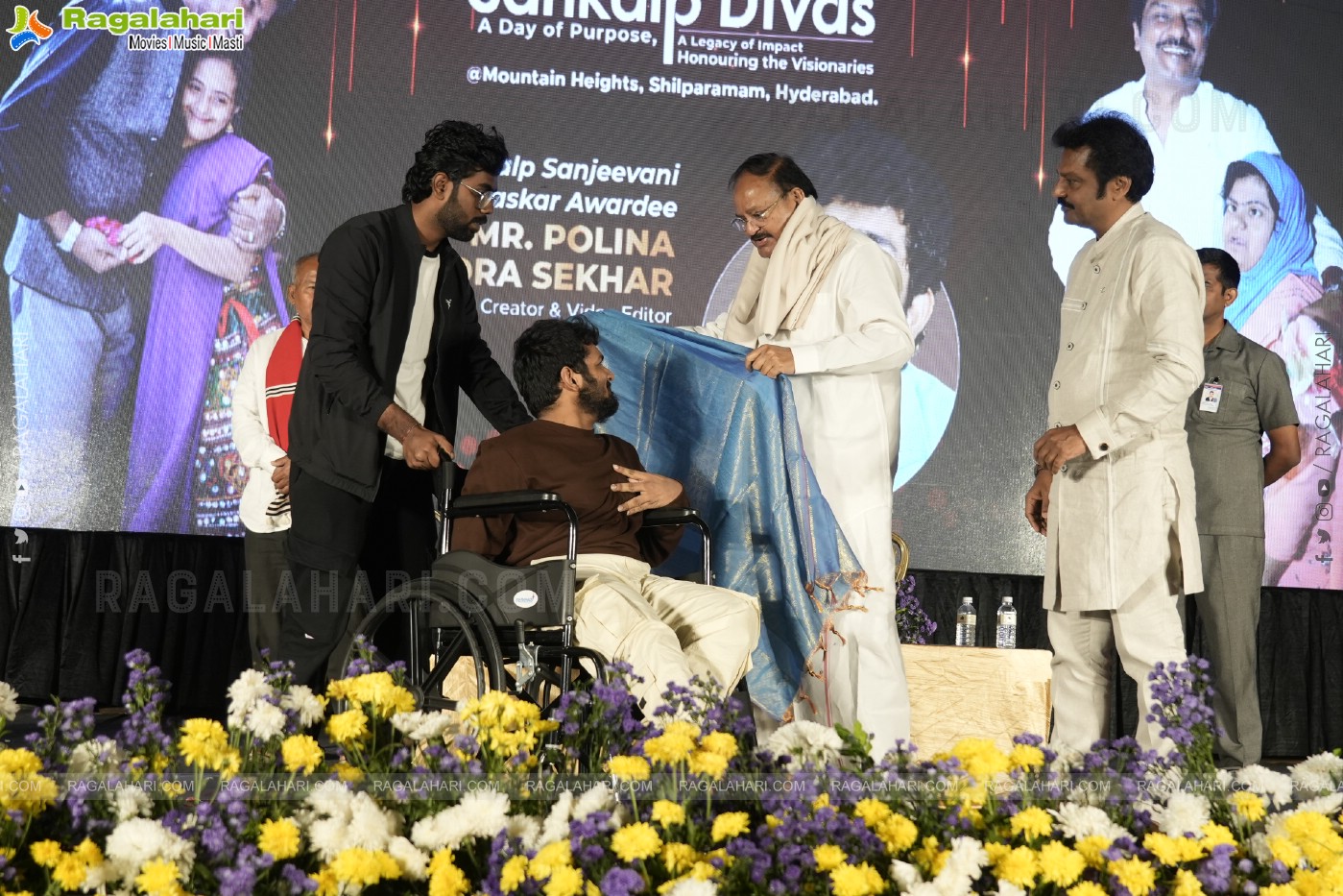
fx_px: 2126
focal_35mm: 57
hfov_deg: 35.1
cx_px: 672
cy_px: 448
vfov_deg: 23.8
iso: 800
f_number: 4
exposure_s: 1/250
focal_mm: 38
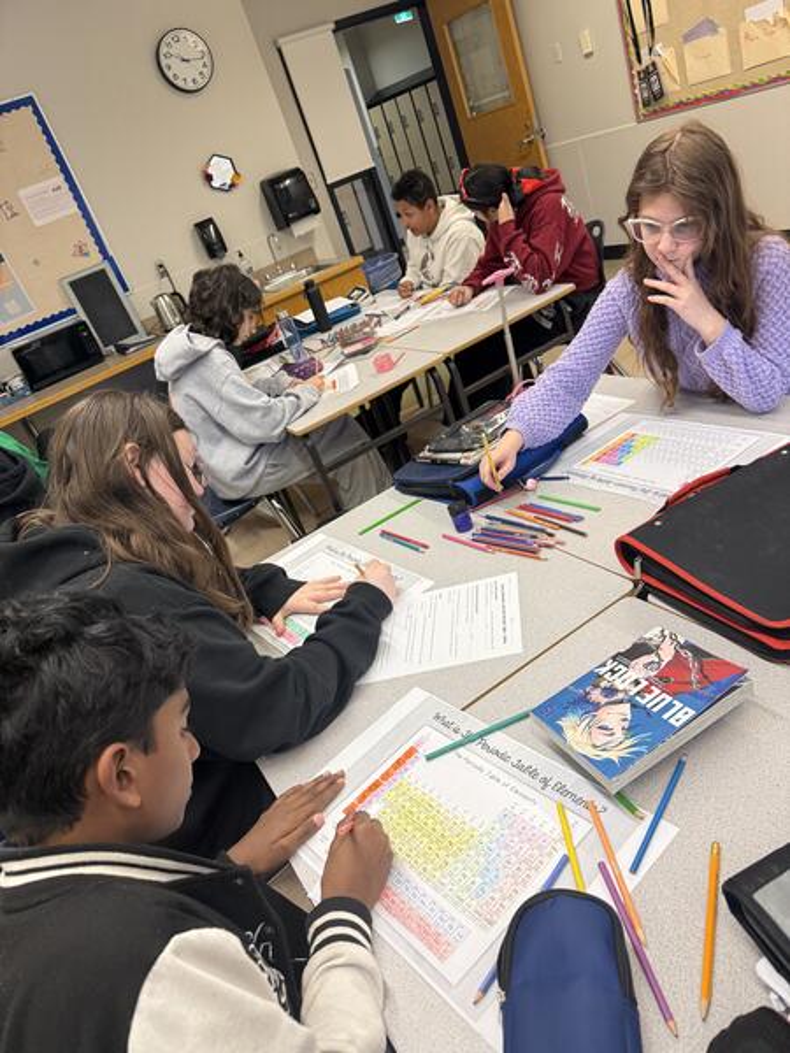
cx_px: 395
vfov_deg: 71.6
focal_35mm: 24
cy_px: 526
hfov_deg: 56.8
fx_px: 730
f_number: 1.78
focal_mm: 6.76
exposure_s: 1/120
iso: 200
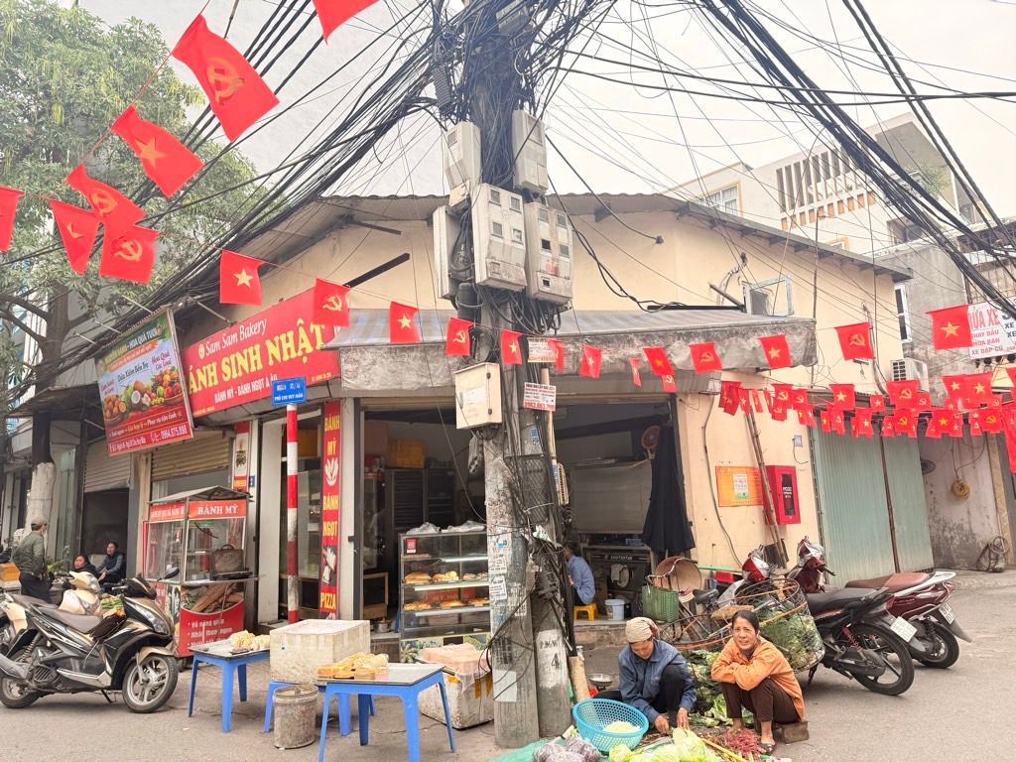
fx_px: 704
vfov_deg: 56.8
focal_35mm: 24
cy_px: 381
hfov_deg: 71.6
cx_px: 508
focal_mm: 6.76
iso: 100
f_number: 1.78
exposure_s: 1/539
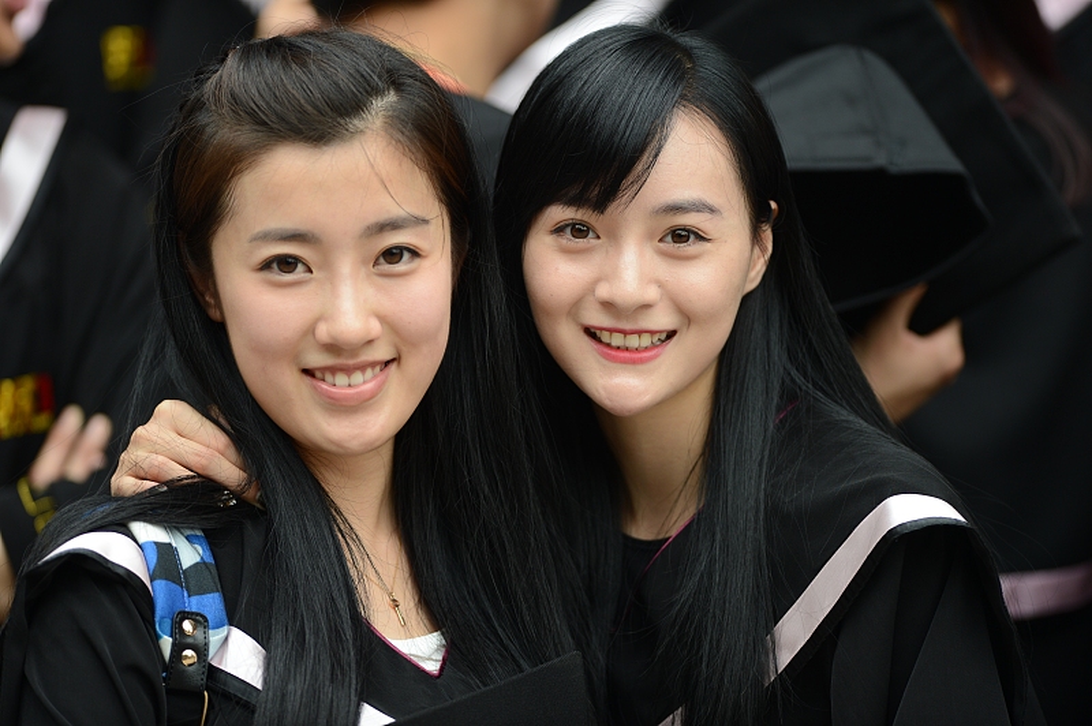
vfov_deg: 4.6
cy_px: 363
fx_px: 9092
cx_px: 546
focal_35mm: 300
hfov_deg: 6.9
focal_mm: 300
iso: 400
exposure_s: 1/800
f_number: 2.8
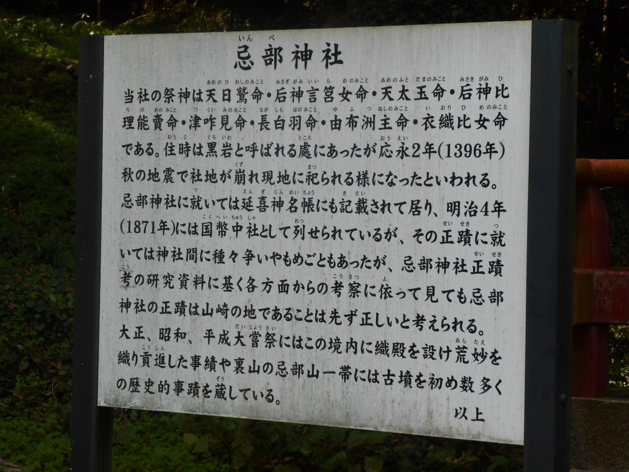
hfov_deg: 16.3
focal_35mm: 121
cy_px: 236
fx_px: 2199
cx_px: 314
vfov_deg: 12.2
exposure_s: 1/250
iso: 200
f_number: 5.4
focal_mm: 21.5
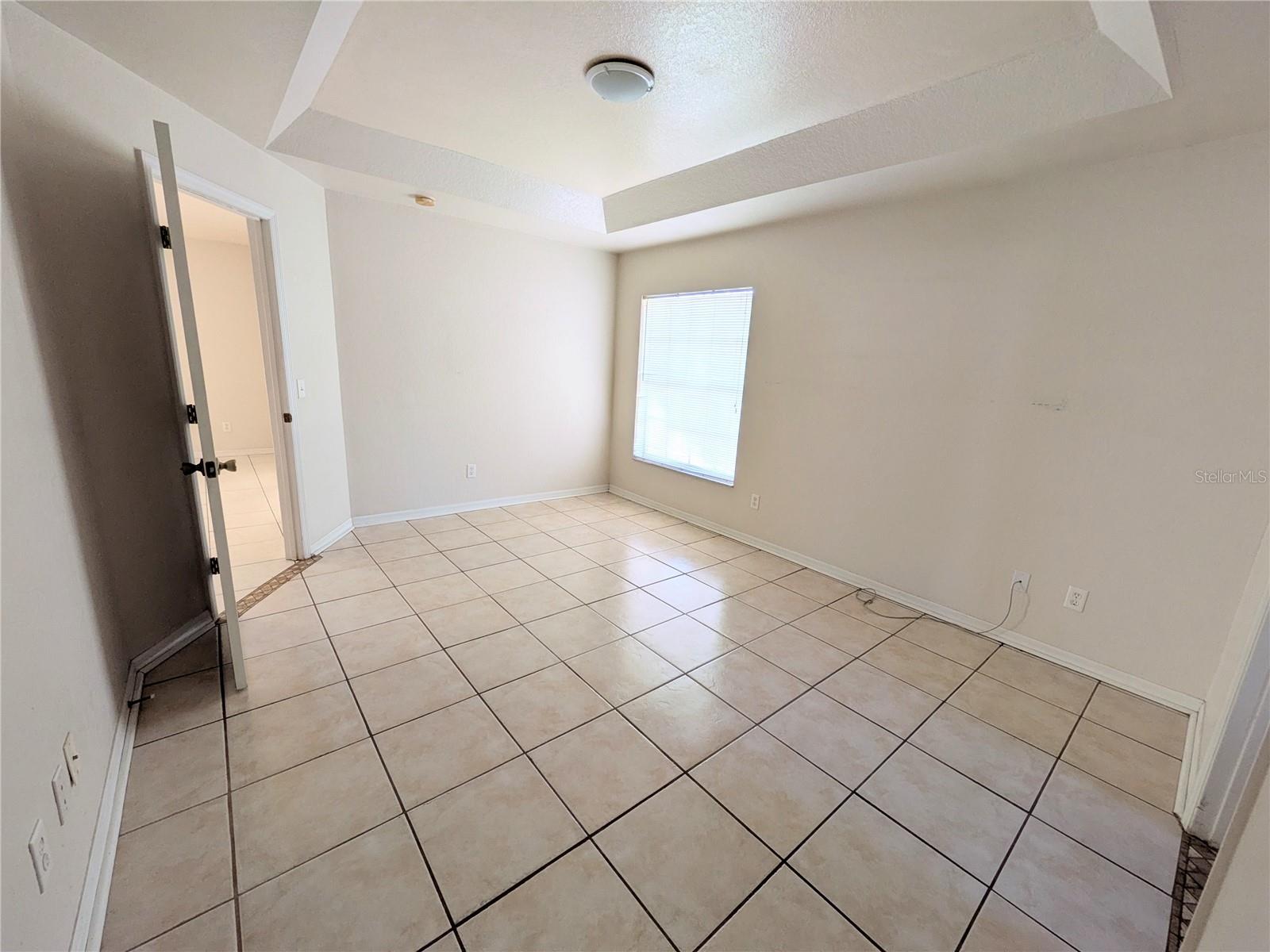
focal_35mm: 14
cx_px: 635
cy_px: 476
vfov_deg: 85.7
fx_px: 514
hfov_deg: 102.1
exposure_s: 1/116
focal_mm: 1.83
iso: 52
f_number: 2.2
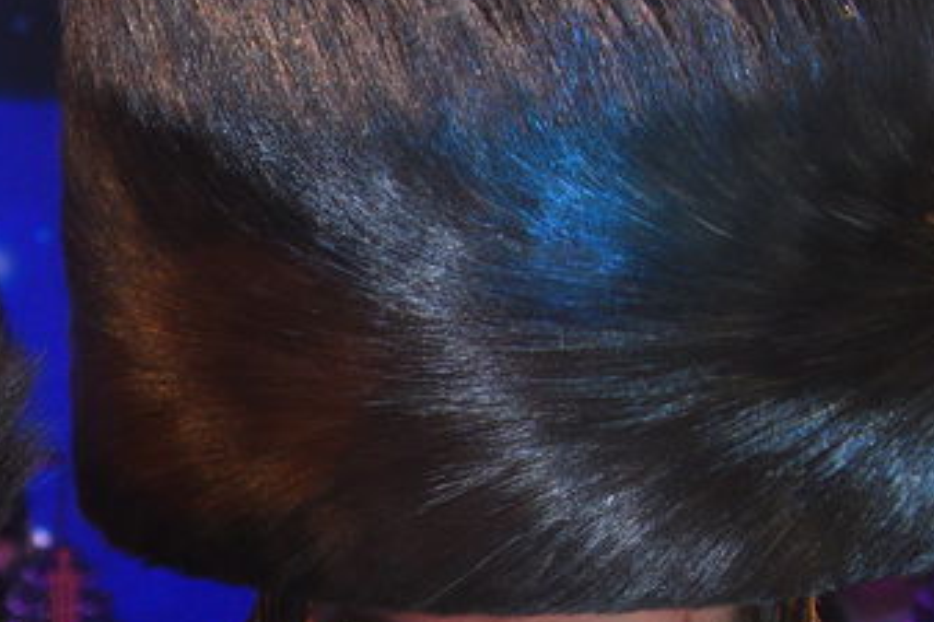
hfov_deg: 12.7
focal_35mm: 149
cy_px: 892
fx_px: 3864
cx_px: -694
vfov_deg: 9.0
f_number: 5.6
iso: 1250
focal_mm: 36
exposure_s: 1/100
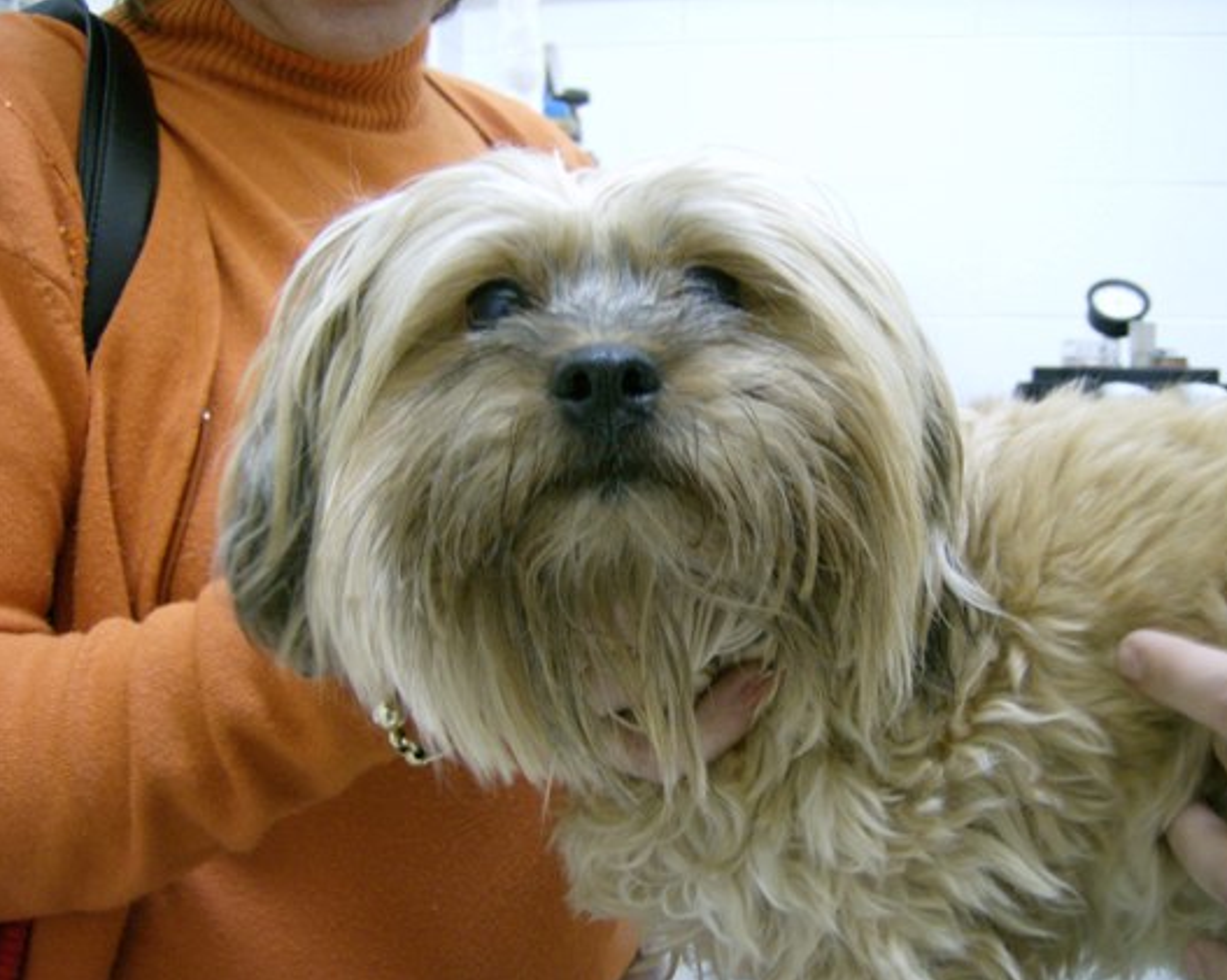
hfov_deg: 47.9
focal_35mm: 38
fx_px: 1379
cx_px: 659
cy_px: 495
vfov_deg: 39.1
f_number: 2.8
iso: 200
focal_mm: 6
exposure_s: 1/9.59
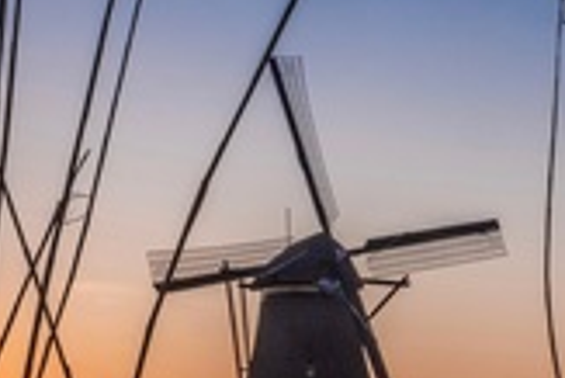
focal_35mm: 96
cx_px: 499
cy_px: 380
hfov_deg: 20.8
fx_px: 1508
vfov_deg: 14.1
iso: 200
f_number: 22
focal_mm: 22.7
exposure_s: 1/25
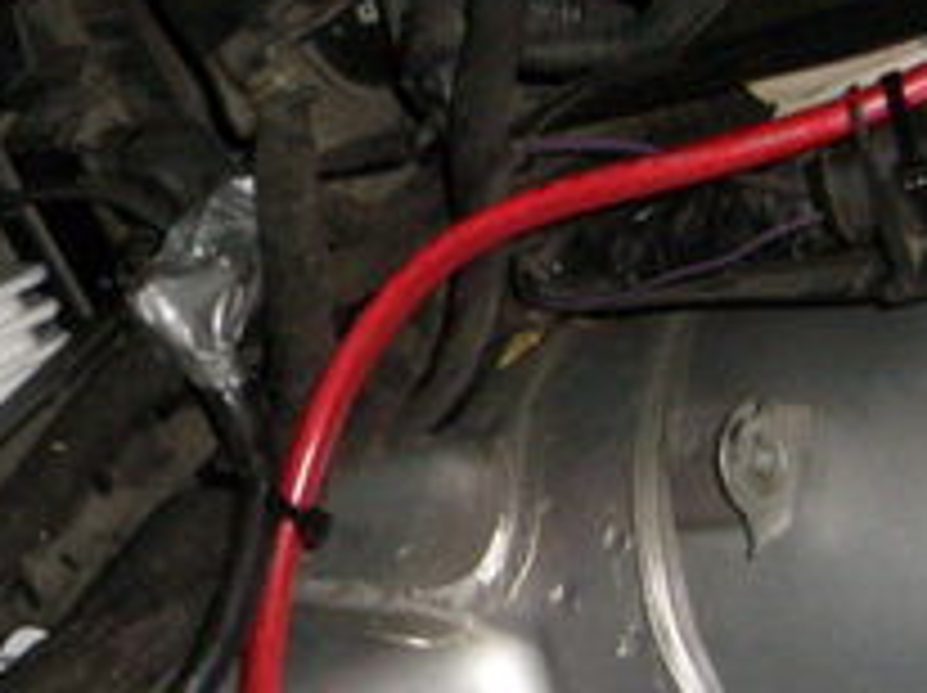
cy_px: 261
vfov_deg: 13.5
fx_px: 2916
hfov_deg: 17.7
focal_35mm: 109
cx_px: 40
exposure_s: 1/45
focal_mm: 5.8
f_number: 2.8
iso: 100
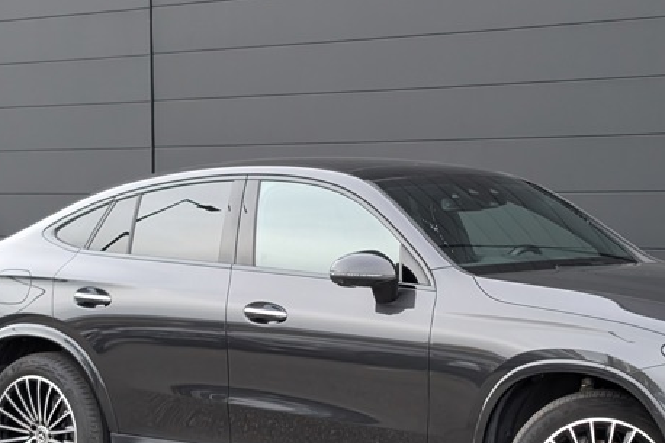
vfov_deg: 15.3
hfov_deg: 22.8
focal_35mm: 89
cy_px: 305
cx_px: 457
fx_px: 1643
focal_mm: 6.9
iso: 310
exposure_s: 1/524
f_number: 1.68
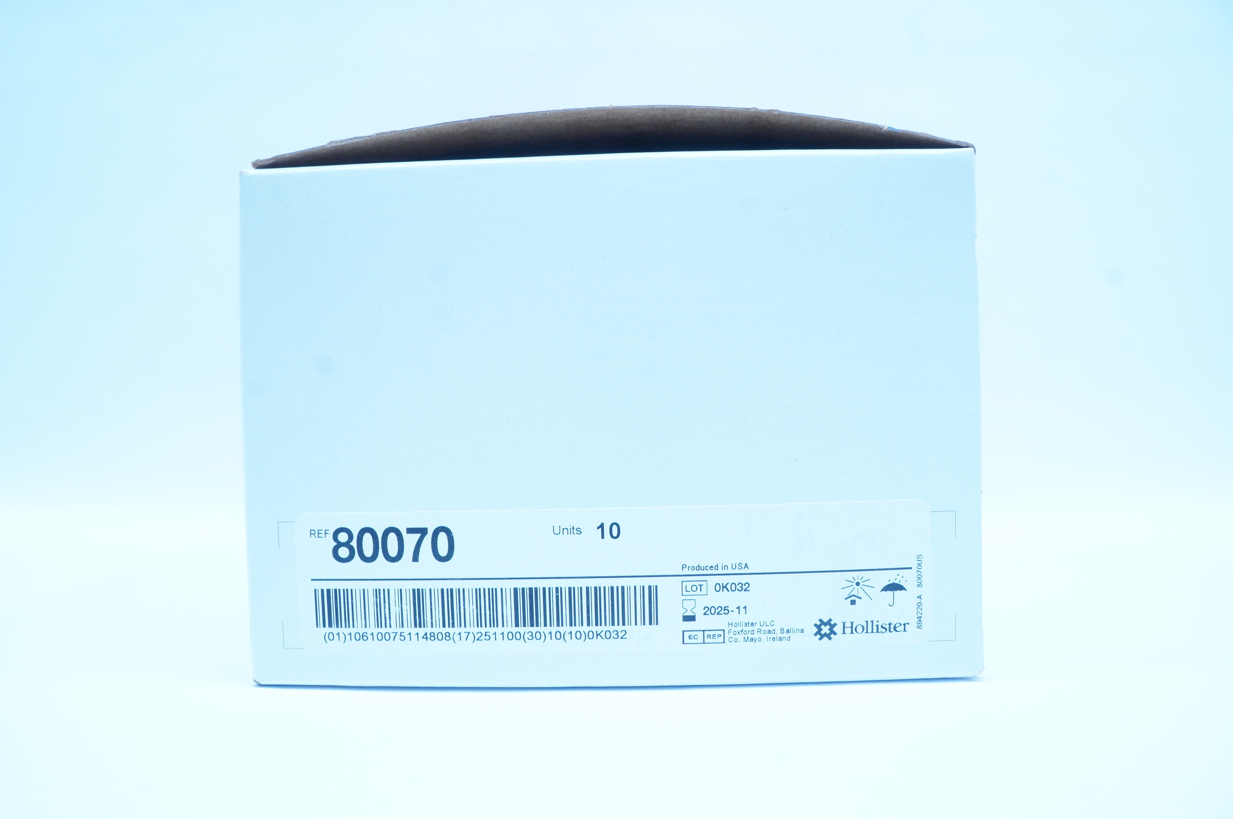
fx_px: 924
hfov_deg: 67.4
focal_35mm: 27
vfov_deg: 47.8
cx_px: 616
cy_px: 410
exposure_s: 1/13
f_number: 10
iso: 400
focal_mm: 18
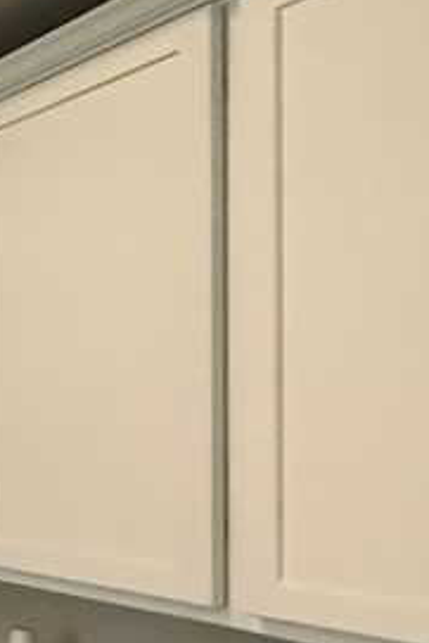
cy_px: 425
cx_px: -737
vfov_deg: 35.9
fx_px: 982
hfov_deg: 13.0
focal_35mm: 55
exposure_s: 1/60
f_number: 2.2
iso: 800
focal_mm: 2.22
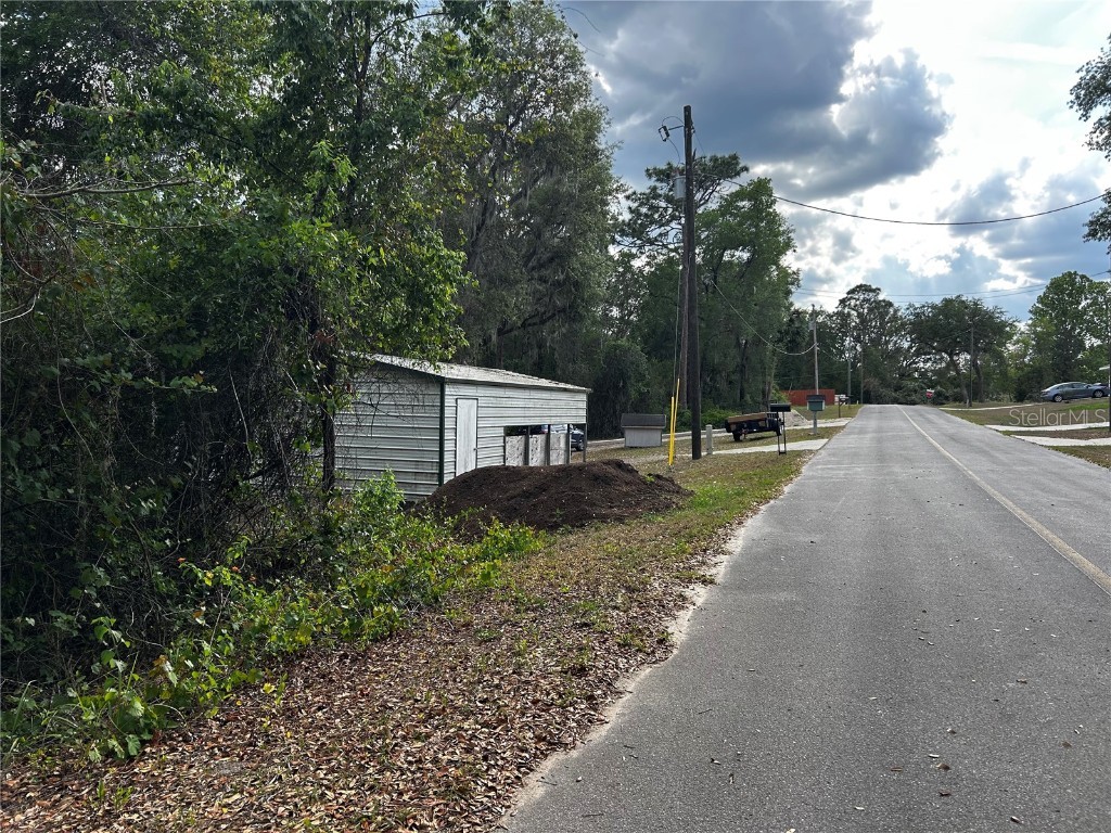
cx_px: 556
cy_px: 416
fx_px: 834
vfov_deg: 53.1
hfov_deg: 67.3
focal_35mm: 26
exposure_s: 1/1147
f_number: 1.5
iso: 50
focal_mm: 5.7
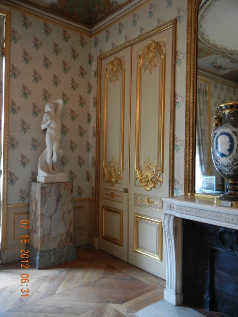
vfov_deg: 60.0
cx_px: 119
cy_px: 158
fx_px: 275
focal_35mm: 30
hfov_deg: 46.8
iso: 400
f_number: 3.5
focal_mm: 5.4
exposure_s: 1/21
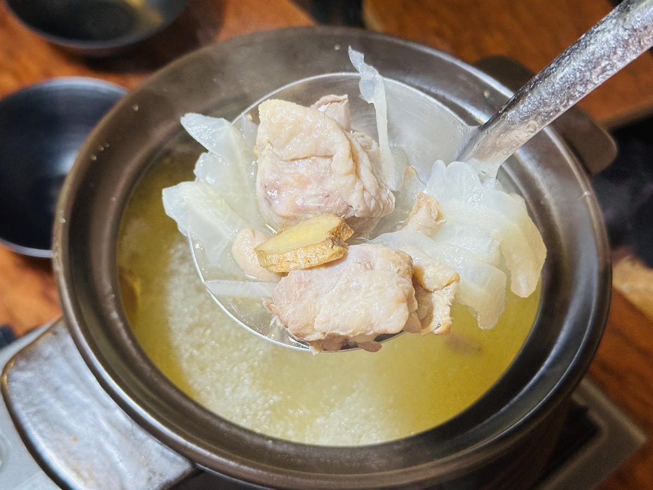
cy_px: 245
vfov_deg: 30.3
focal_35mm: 48
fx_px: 905
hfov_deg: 39.7
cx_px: 326
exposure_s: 1/40
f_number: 1.78
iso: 200
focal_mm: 6.86
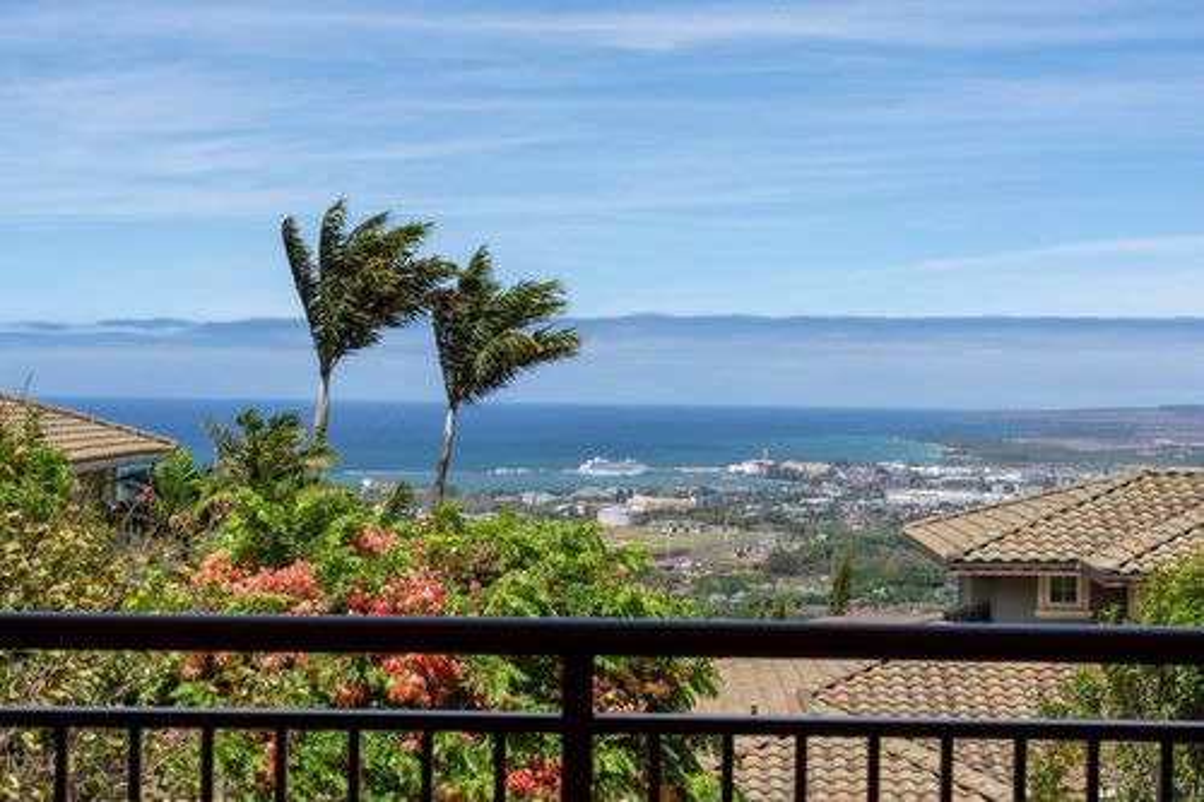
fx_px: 2441
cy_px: 401
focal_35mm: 73
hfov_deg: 27.7
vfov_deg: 18.7
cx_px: 602
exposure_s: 1/500
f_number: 8
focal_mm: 49
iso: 100
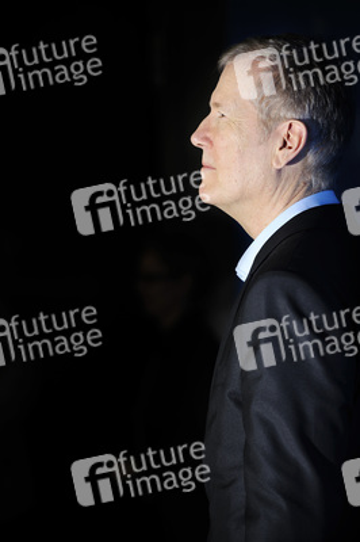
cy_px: 271
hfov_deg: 6.9
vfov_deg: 10.3
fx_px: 3005
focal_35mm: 200
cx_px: 180
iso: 400
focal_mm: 200
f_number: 5
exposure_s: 1/200
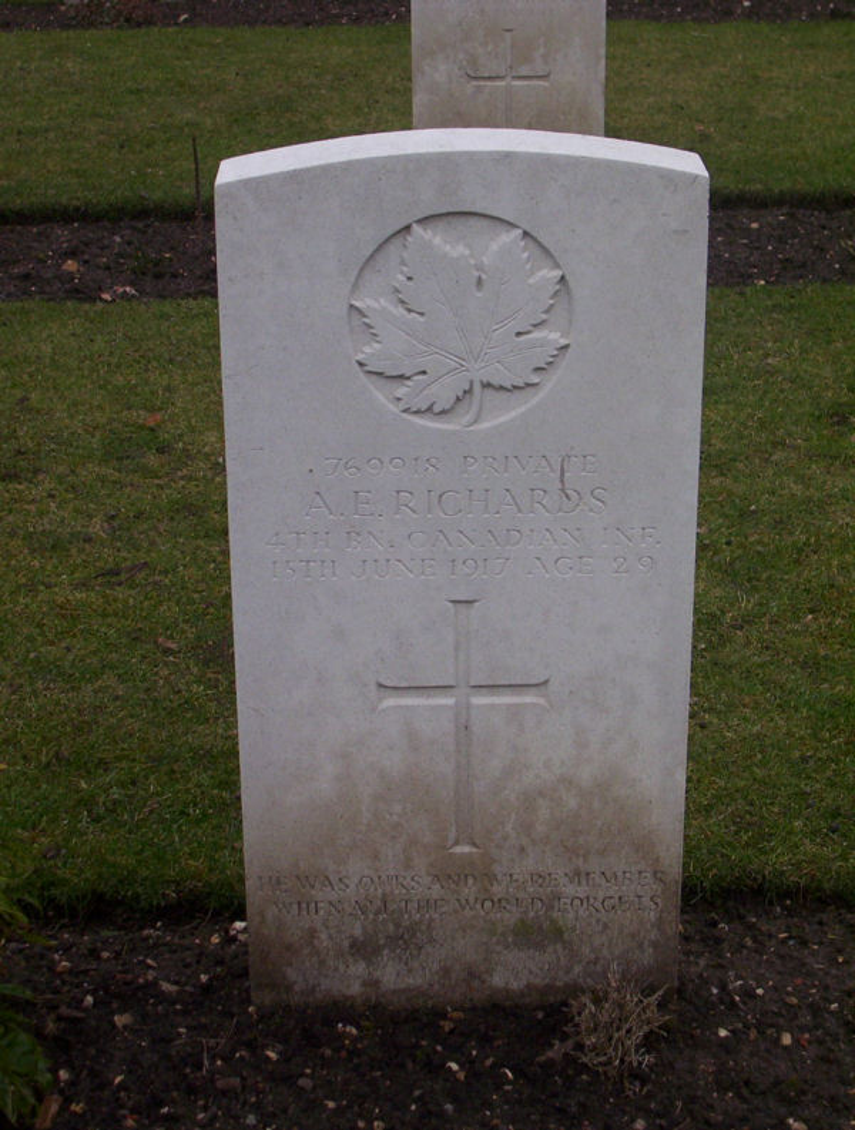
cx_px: 428
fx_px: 2653
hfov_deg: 18.3
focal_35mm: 81
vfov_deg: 24.0
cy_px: 565
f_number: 3.62
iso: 100
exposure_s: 1/294
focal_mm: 10.76
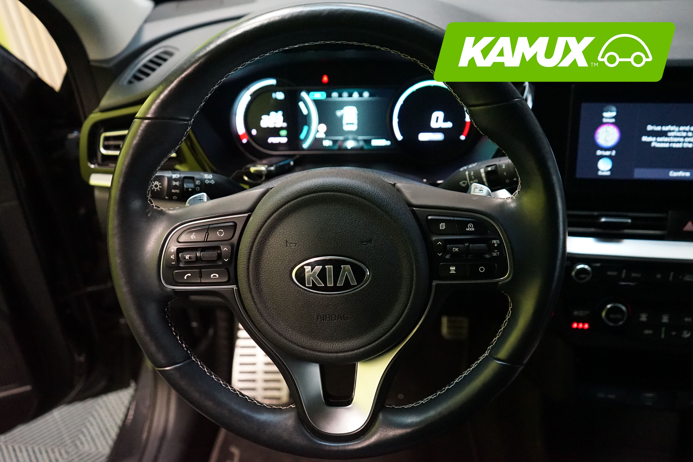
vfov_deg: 46.4
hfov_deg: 65.5
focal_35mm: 28
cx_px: 346
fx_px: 539
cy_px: 231
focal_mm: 28
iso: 6400
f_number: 3.5
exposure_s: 1/80
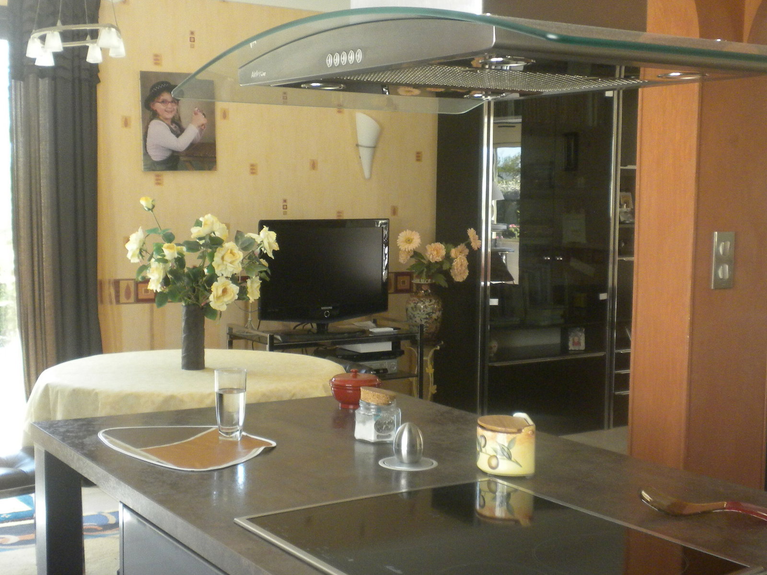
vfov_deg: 38.6
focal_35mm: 37
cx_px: 384
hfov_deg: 50.2
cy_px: 288
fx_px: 820
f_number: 3.5
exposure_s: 1/66.1
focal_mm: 6.6
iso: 263
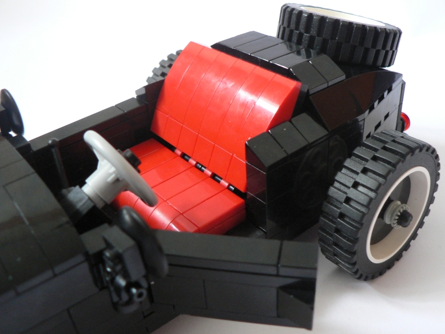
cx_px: 228
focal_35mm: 37
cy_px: 164
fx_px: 476
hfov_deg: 50.1
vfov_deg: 38.7
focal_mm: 6
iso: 200
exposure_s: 1/6
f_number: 2.8
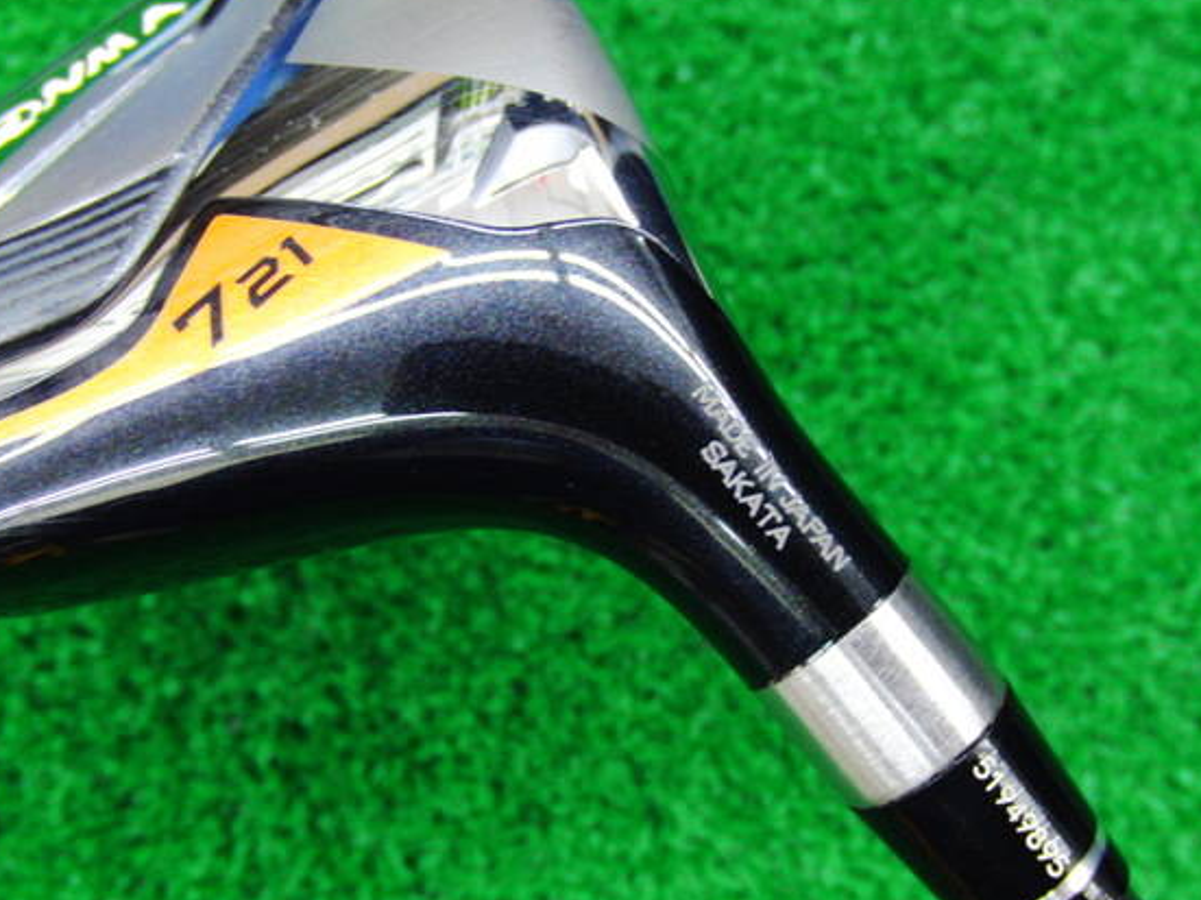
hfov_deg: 43.8
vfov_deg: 33.5
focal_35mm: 43
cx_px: 669
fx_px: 1492
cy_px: 508
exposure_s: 1/25
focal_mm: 6.42
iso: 400
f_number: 3.6
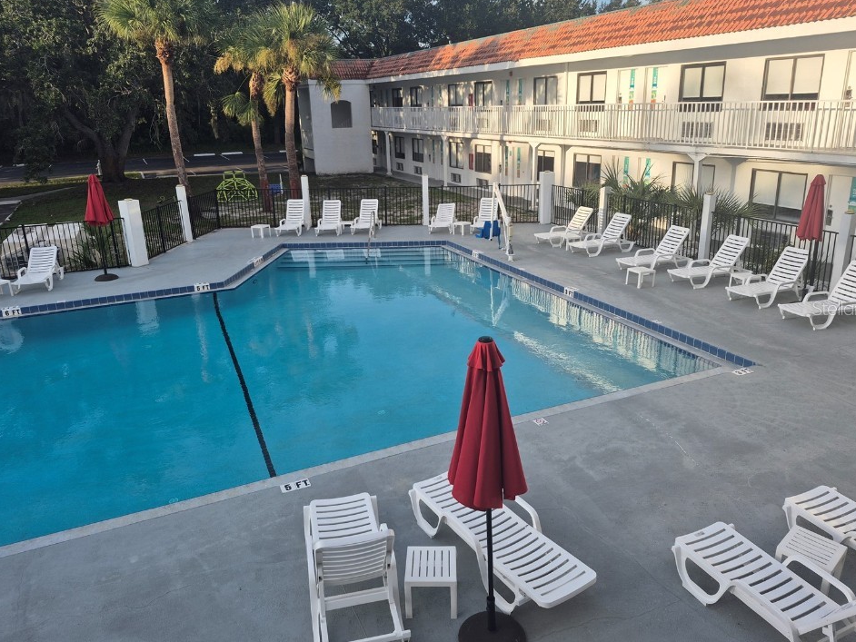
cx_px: 433
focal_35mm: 25
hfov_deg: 69.4
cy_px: 308
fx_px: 618
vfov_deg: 54.9
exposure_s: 1/798
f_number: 1.8
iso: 25
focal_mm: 5.4
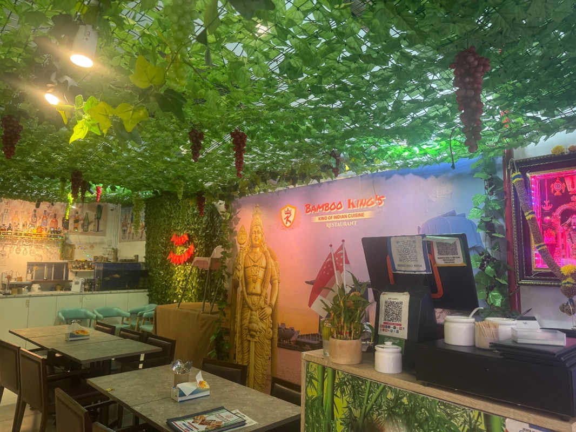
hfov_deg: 71.6
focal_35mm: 24
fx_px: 399
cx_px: 288
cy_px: 216
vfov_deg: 56.8
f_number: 1.78
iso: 125
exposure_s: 1/50
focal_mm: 6.76
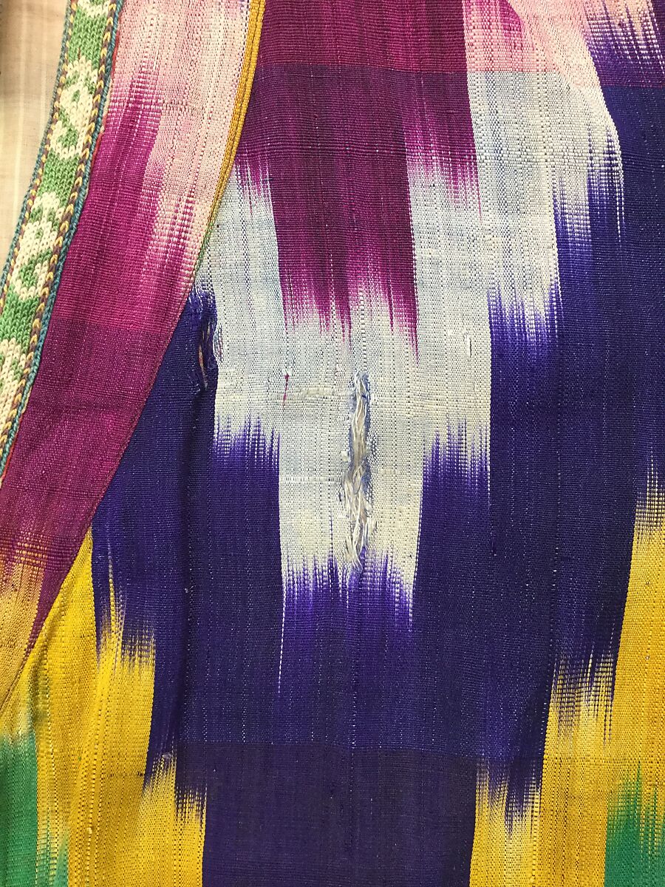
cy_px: 444
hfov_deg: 45.4
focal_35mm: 31
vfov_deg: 58.4
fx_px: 794
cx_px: 332
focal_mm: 3.3
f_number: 2.4
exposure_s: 1/30
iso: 100
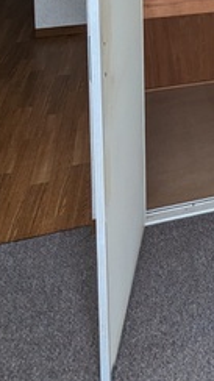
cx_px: 294
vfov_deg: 31.2
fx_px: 505
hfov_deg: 21.2
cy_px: -123
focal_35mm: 50
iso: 189
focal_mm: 2.35
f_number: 2.2
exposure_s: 1/70.9
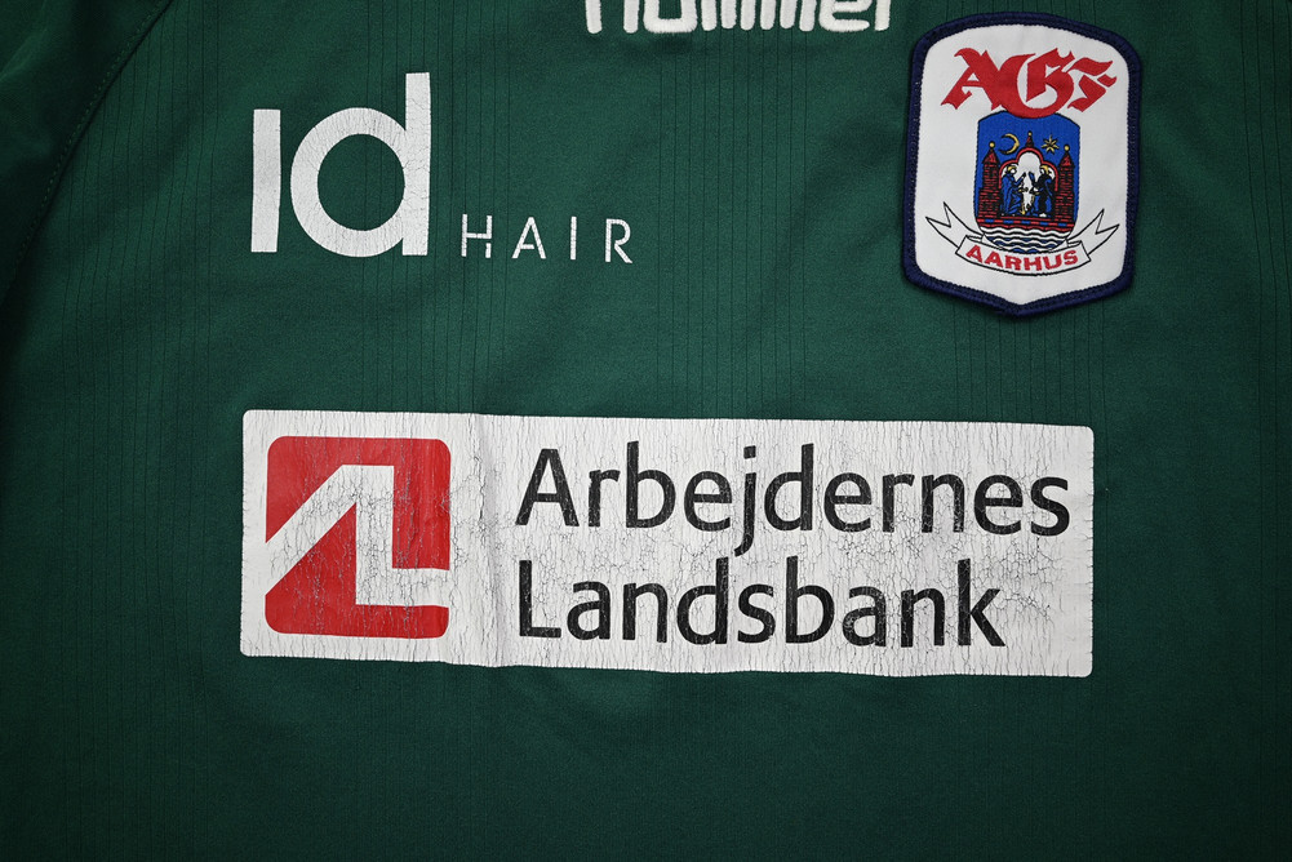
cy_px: 431
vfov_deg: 38.9
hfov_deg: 55.8
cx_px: 646
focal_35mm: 34
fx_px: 1221
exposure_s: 1/125
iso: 200
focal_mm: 34
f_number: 5
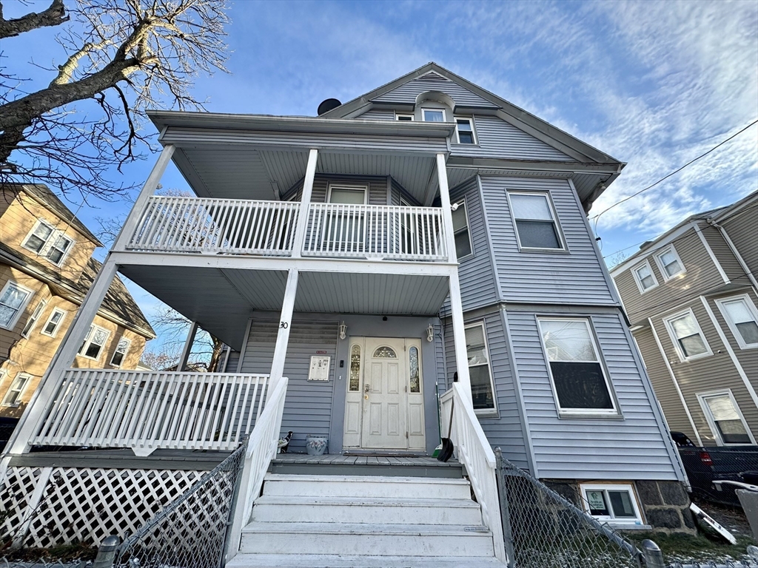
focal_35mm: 14
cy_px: 284
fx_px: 307
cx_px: 379
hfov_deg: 102.1
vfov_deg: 85.7
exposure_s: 1/409
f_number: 2.2
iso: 40
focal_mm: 2.22
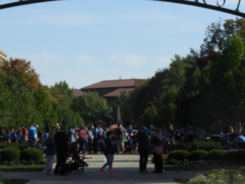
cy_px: -9
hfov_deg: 11.1
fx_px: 1253
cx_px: 180
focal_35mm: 177
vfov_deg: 8.3
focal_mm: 12.5
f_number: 4.5
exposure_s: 1/1000
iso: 100
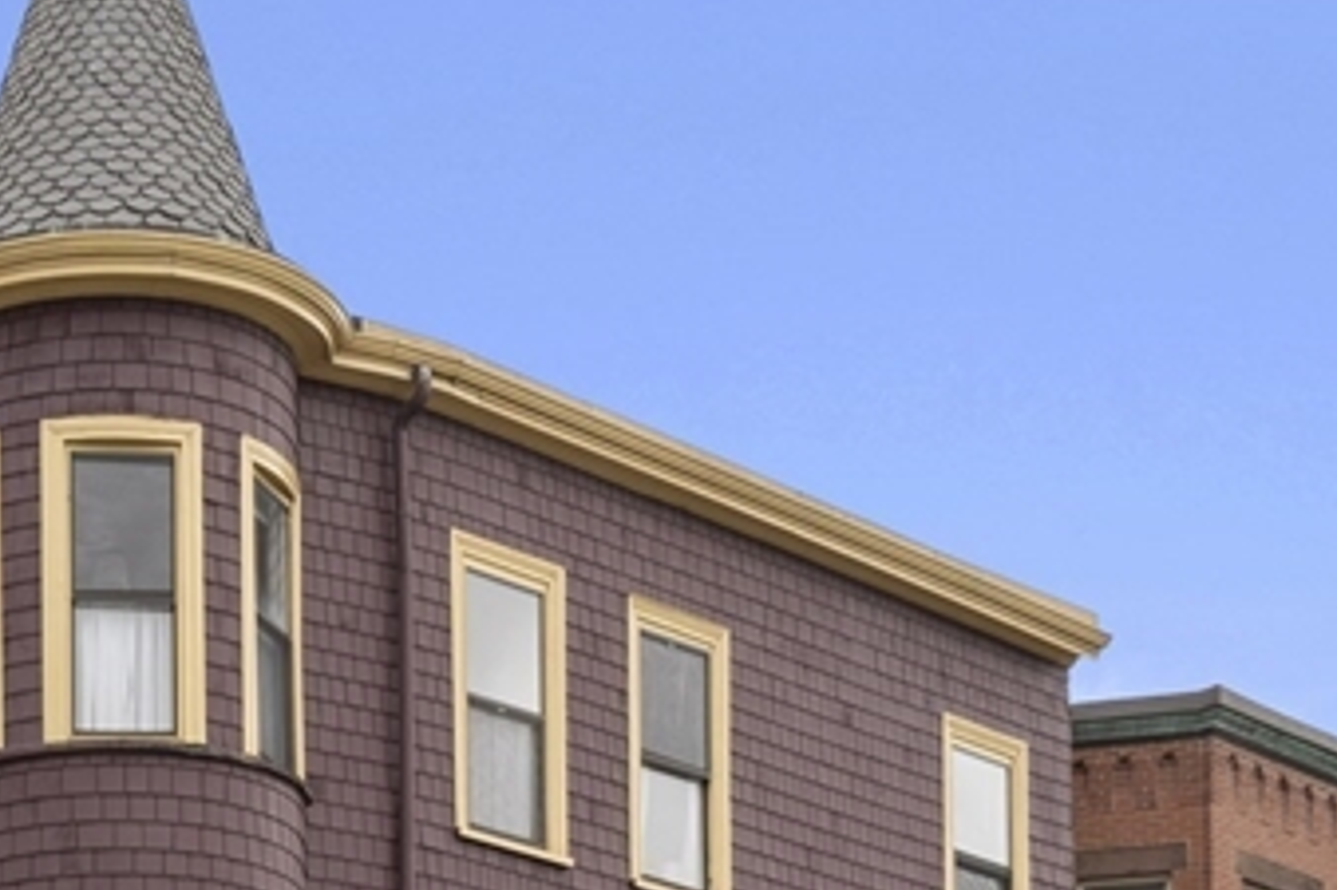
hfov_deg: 21.2
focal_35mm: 94
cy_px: 1157
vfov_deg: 14.0
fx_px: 3489
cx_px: 103
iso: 320
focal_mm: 31
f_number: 9
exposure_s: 1/400
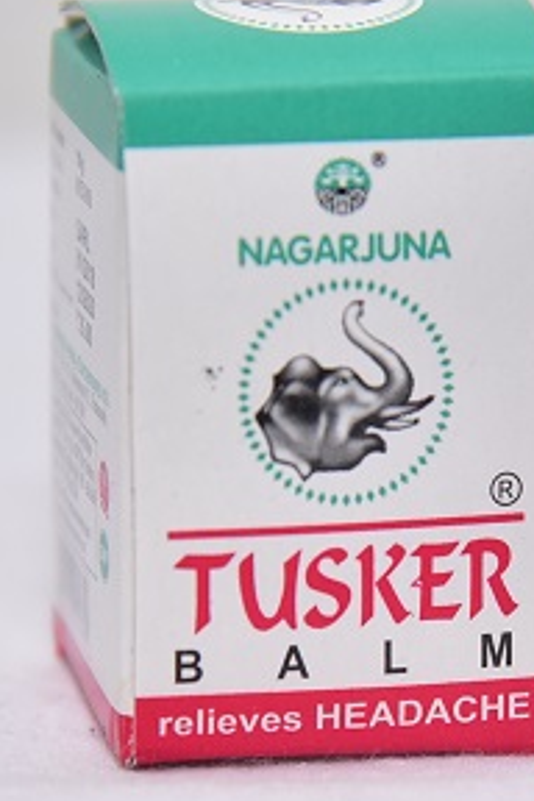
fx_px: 4872
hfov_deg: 6.3
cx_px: 300
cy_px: 548
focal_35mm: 219
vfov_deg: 9.4
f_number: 5
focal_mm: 120
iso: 1600
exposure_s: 1/200
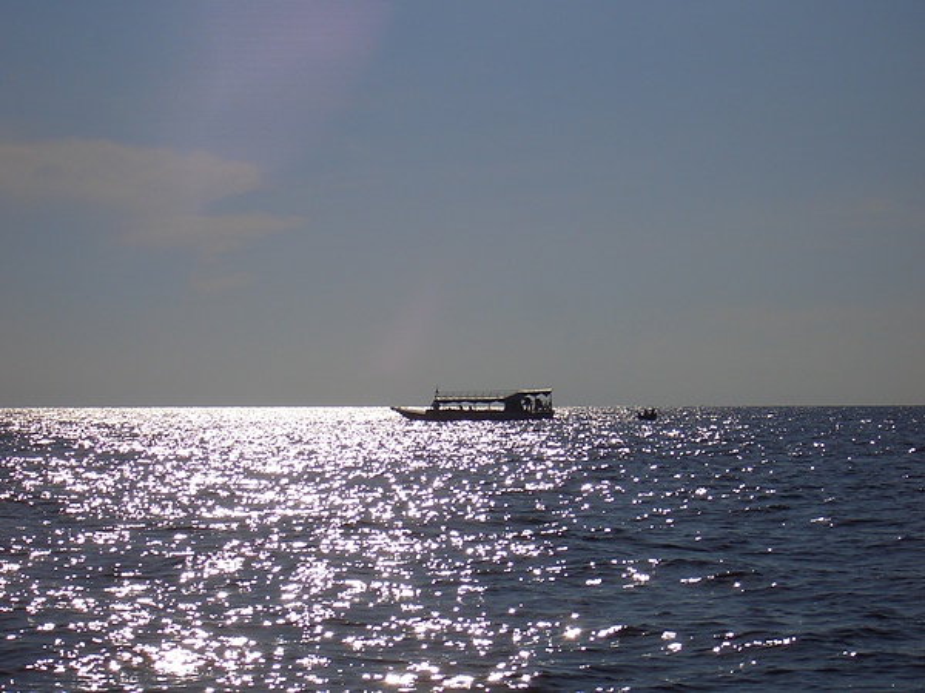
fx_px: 2806
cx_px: 462
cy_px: 346
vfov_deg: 14.1
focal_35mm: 105
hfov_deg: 18.7
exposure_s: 1/2000
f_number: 7.7
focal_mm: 17.4
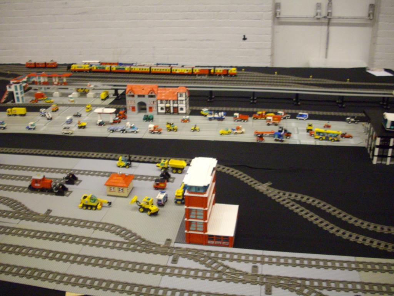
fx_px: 421
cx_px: 197
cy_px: 148
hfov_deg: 50.1
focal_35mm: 37
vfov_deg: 38.7
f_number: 2.8
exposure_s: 1/13
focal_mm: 6.2
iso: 400
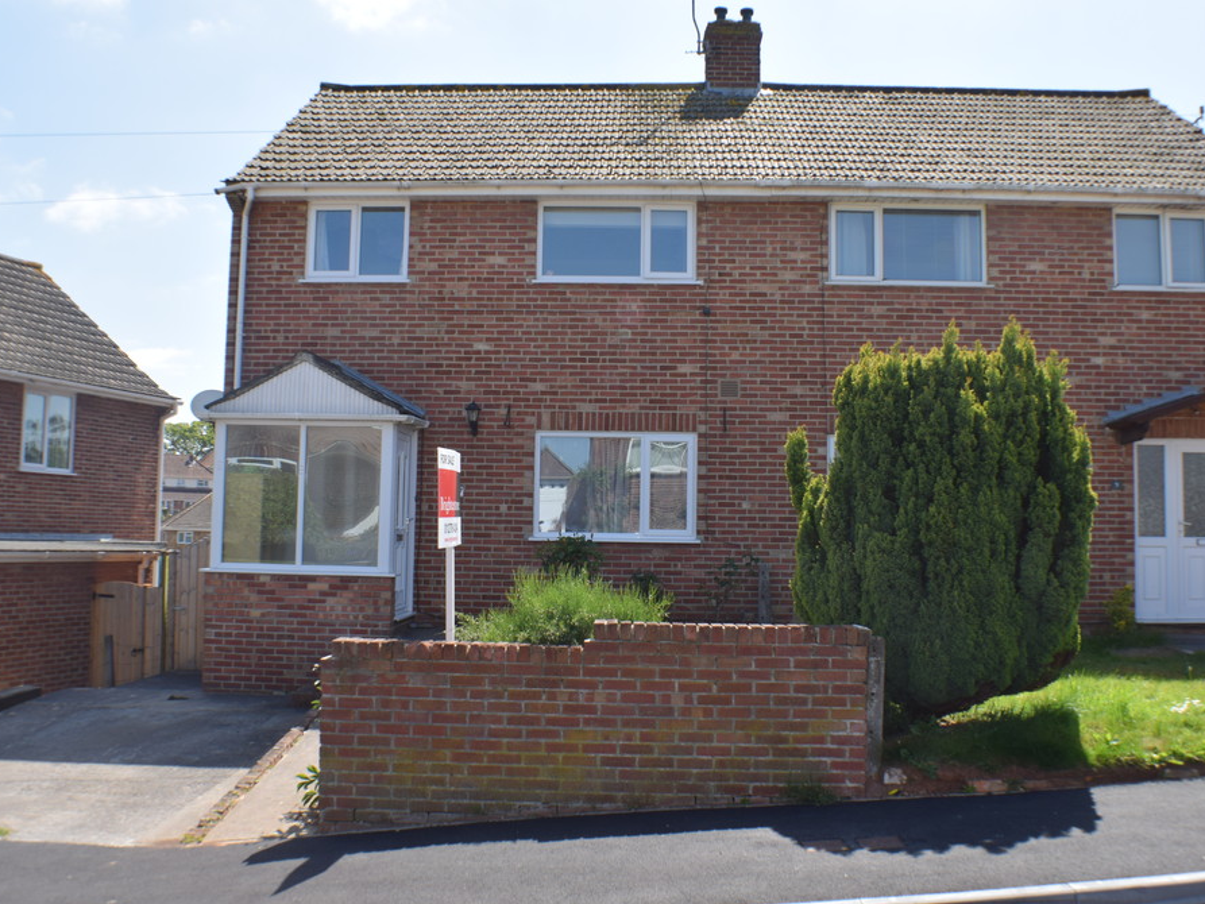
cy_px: 449
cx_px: 584
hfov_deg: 43.8
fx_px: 1497
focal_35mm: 43
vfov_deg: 33.6
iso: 100
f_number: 8
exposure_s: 1/200
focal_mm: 26
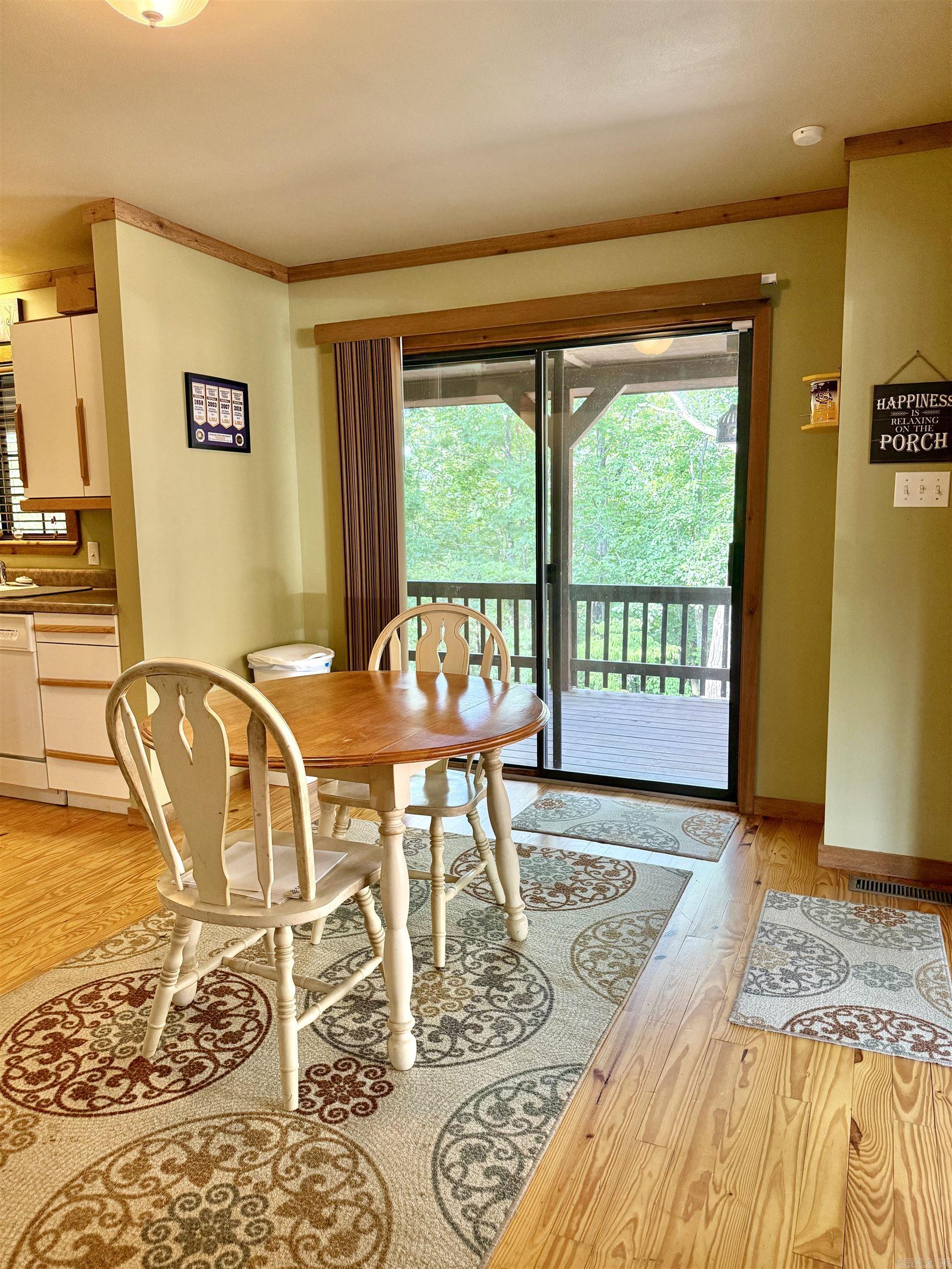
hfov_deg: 56.8
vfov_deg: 71.6
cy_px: 634
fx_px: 880
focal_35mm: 24
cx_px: 476
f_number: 1.78
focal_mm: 6.76
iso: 320
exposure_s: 1/120
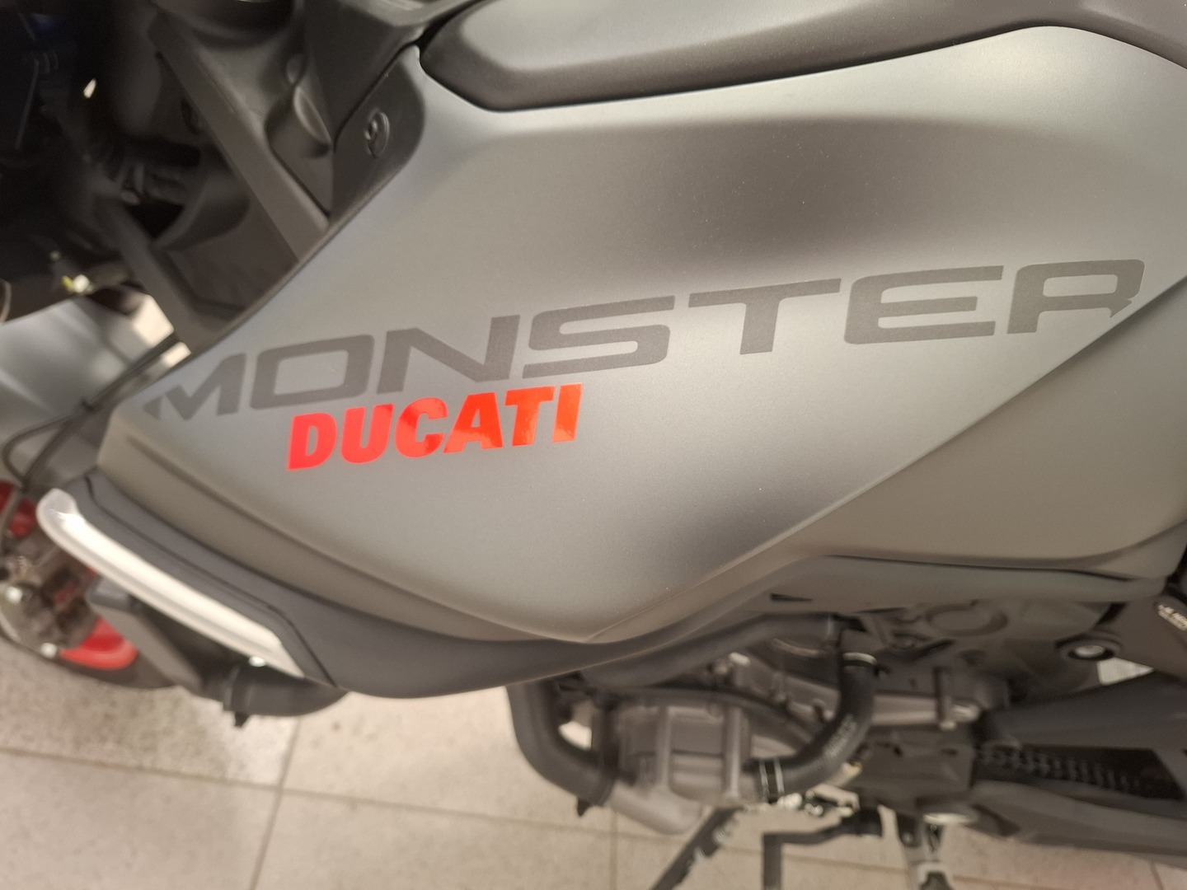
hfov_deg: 73.9
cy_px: 445
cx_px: 594
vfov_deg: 58.9
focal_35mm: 23
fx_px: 789
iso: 200
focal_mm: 5.54
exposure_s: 1/50
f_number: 1.8
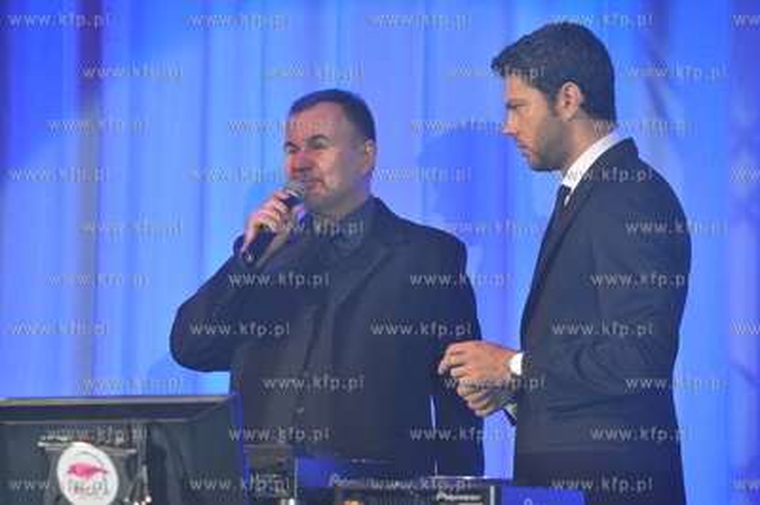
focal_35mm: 125
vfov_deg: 10.9
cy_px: 252
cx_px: 380
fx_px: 2637
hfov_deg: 16.4
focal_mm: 125
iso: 1600
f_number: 4.5
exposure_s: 1/60
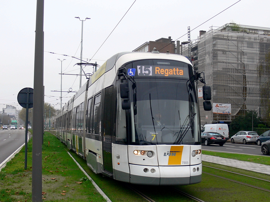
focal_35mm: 35
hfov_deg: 52.6
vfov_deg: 40.7
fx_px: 273
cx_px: 135
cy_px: 101
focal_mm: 7.4
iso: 80
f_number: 2.8
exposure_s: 1/200
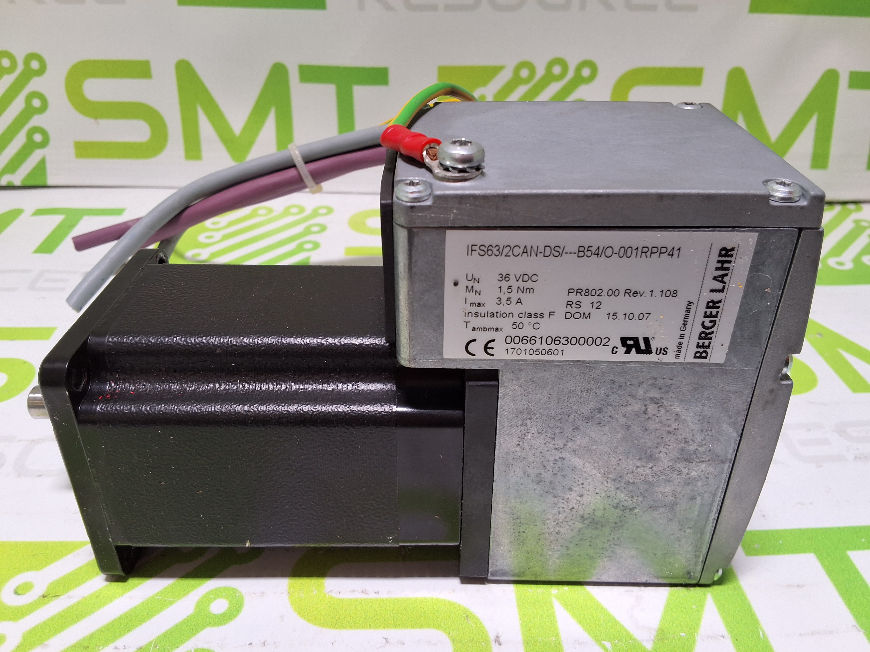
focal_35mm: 28
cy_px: 326
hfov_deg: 63.4
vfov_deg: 49.7
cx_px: 435
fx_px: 704
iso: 32
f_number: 1.9
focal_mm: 2.91
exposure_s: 1/60
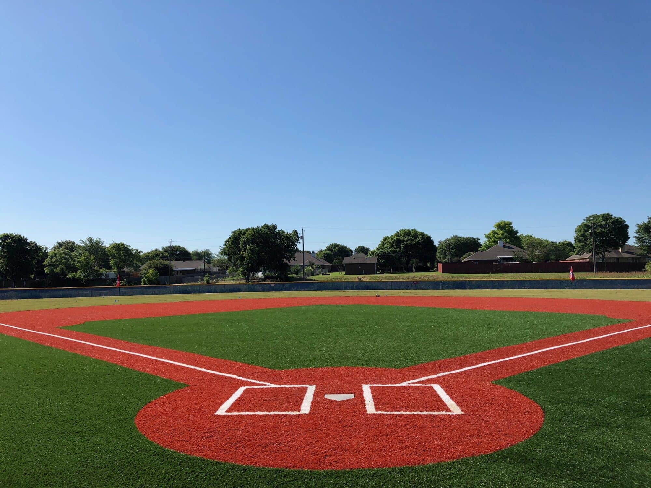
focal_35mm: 28
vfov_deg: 49.7
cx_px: 326
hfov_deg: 63.4
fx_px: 527
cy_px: 244
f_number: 1.8
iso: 25
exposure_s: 1/3003
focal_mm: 4
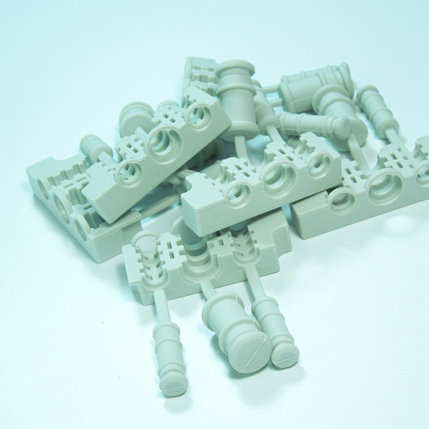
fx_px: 1304
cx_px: 221
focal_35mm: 93
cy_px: 213
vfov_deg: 18.7
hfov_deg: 18.7
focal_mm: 14.1
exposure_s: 1/60
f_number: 4.5
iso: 100
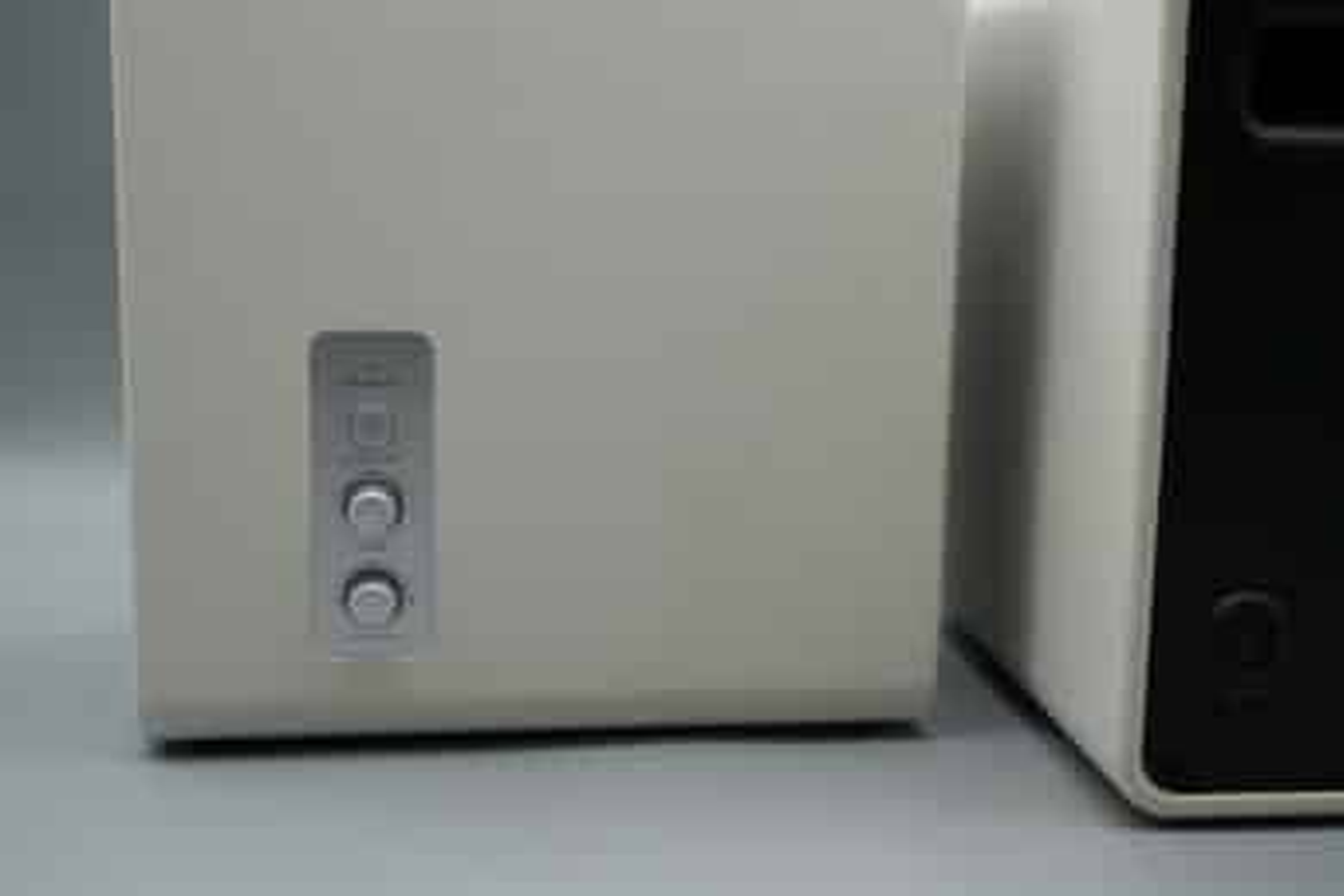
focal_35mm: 48
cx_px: 672
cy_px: 448
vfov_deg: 28.1
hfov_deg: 41.1
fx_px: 1792
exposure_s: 1/50
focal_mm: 48
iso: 320
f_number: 9
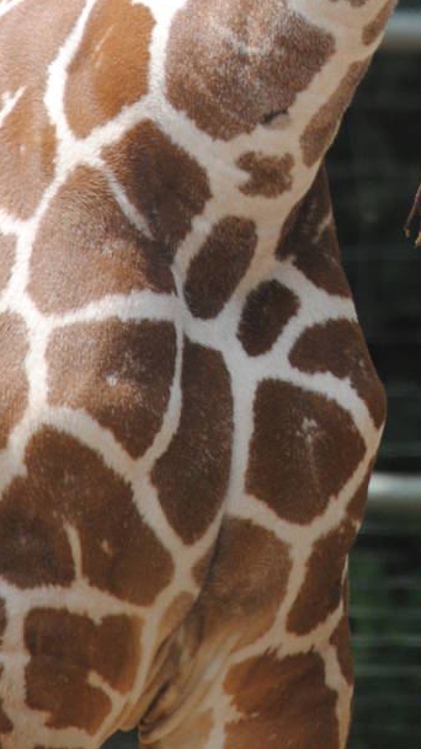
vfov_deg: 2.6
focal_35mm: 827
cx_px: 486
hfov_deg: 1.5
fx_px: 16433
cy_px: -210
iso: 250
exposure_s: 1/500
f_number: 5.6
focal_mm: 200
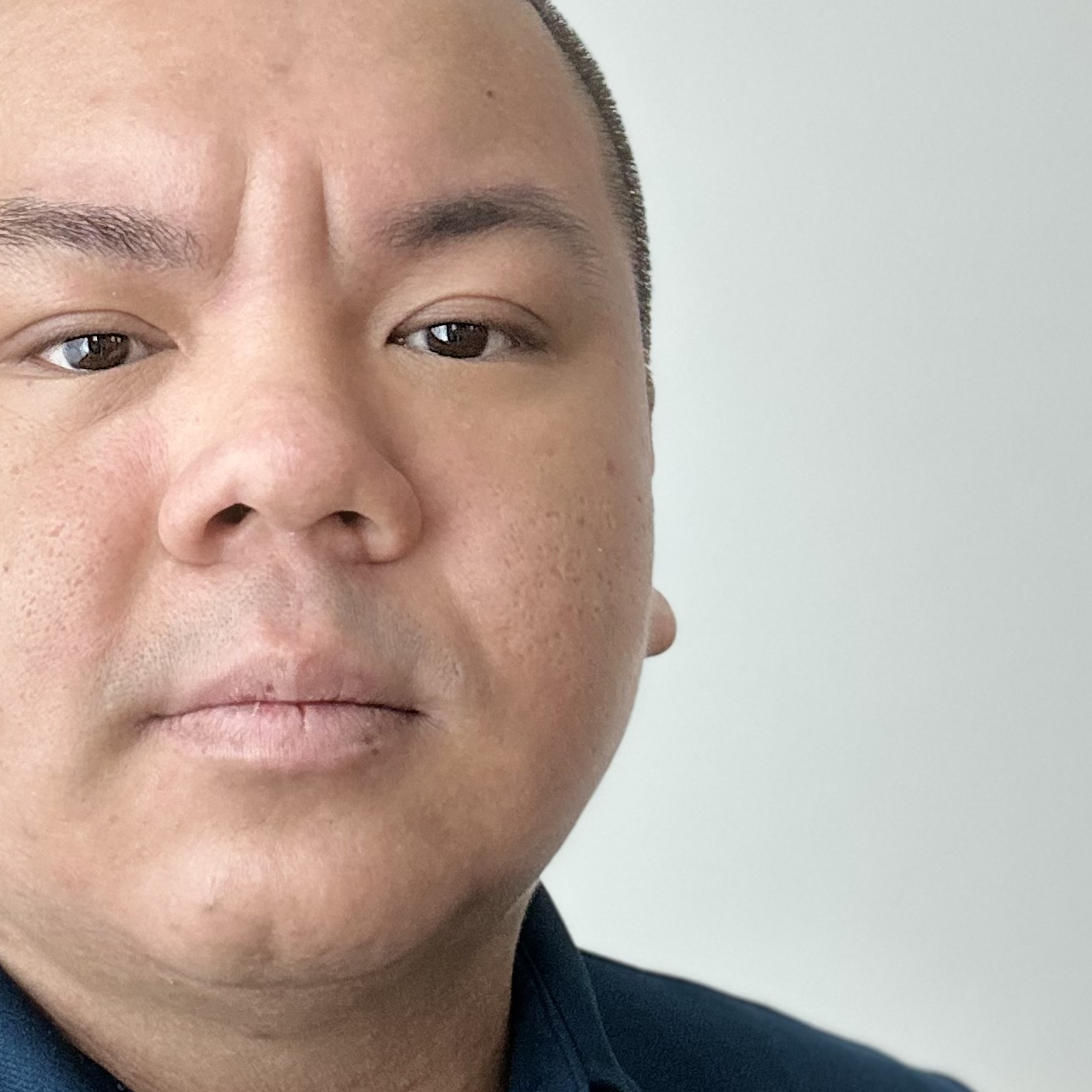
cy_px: 586
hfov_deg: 26.1
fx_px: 2320
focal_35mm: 65
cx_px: 251
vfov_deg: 26.5
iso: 80
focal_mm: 2.69
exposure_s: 1/72
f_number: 1.9
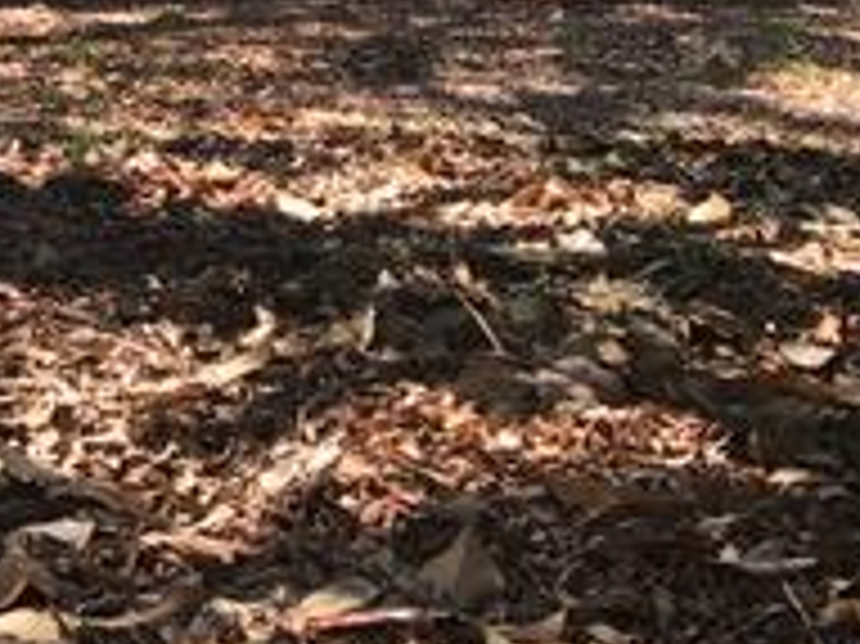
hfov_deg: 18.3
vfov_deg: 14.8
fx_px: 2334
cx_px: -477
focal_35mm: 94
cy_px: -266
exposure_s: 1/465
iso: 20
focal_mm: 3.99
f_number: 1.8
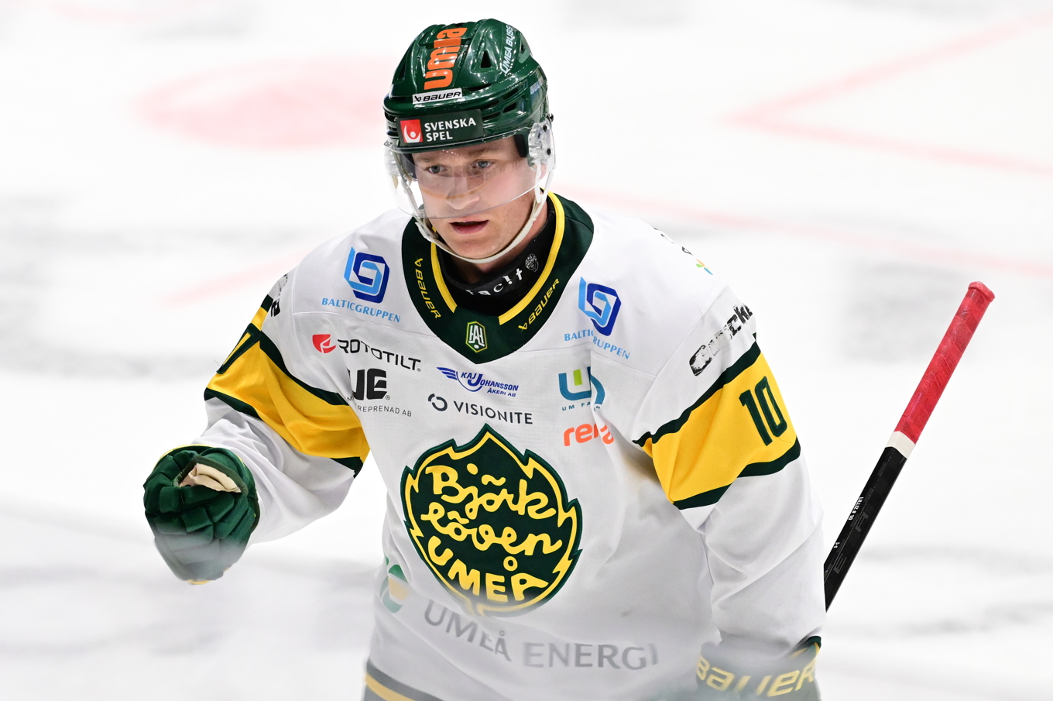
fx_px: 11692
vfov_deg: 3.4
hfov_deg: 5.2
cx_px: 526
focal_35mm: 400
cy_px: 350
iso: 4000
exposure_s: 1/800
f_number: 4
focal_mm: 400
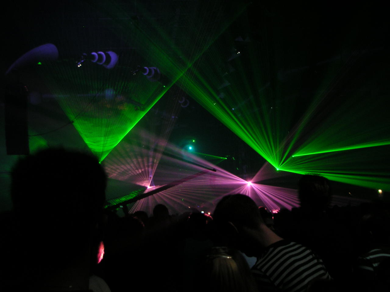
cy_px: 146
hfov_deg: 49.0
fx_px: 428
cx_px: 195
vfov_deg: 37.7
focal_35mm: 38
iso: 100
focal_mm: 6
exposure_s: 1/8
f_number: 2.8
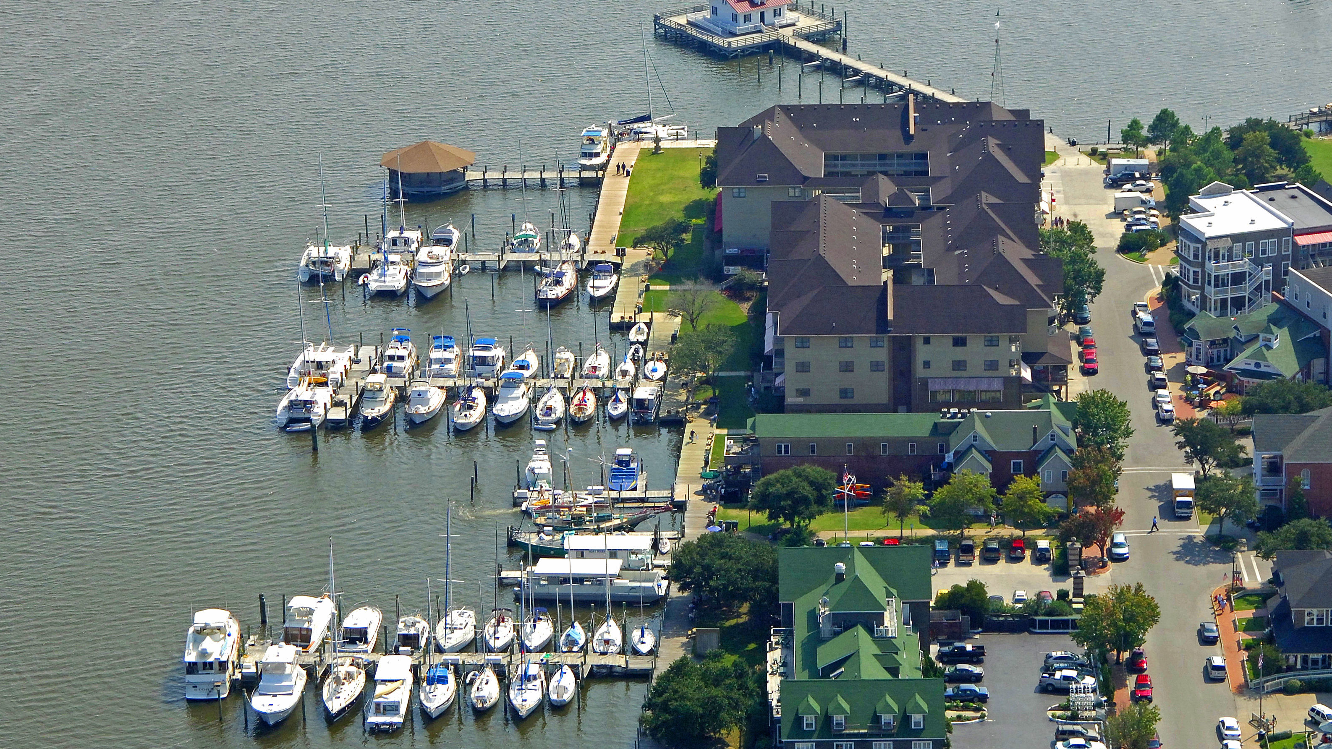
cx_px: 710
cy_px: 331
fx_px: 4344
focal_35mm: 123
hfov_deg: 17.4
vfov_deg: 9.9
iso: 400
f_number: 8
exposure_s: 1/1000
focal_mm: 58
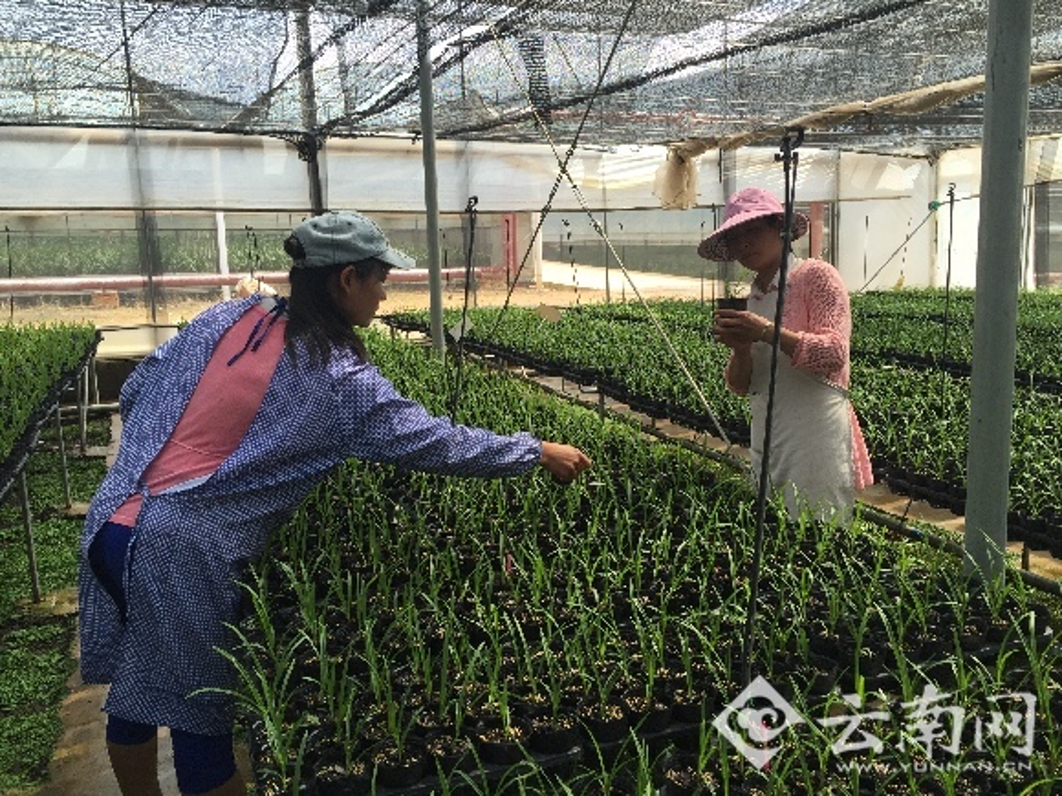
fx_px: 890
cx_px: 531
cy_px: 398
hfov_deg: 61.7
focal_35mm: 29
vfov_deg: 48.2
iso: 32
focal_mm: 4.15
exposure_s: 1/373
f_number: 2.2
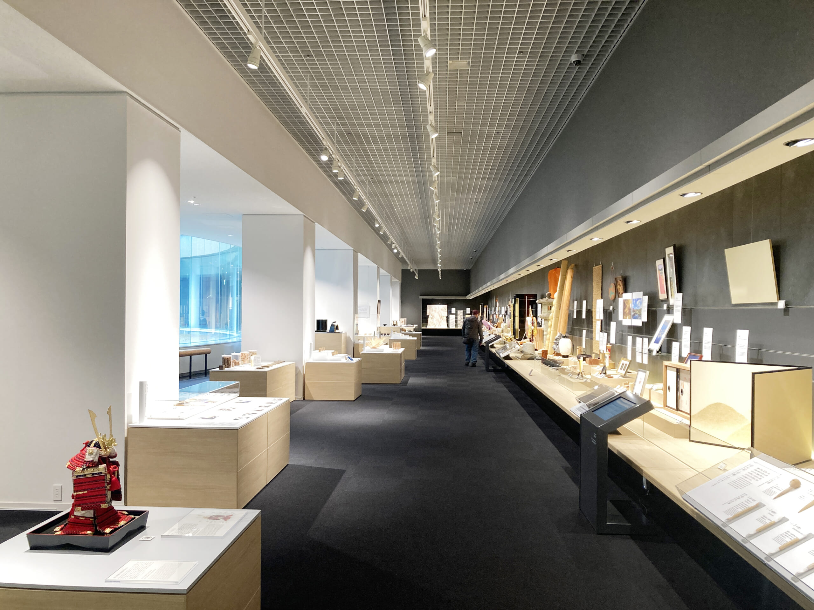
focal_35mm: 28
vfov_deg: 49.7
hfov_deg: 63.4
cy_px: 305
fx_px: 658
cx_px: 407
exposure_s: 1/60
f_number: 1.8
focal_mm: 3.99
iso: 200
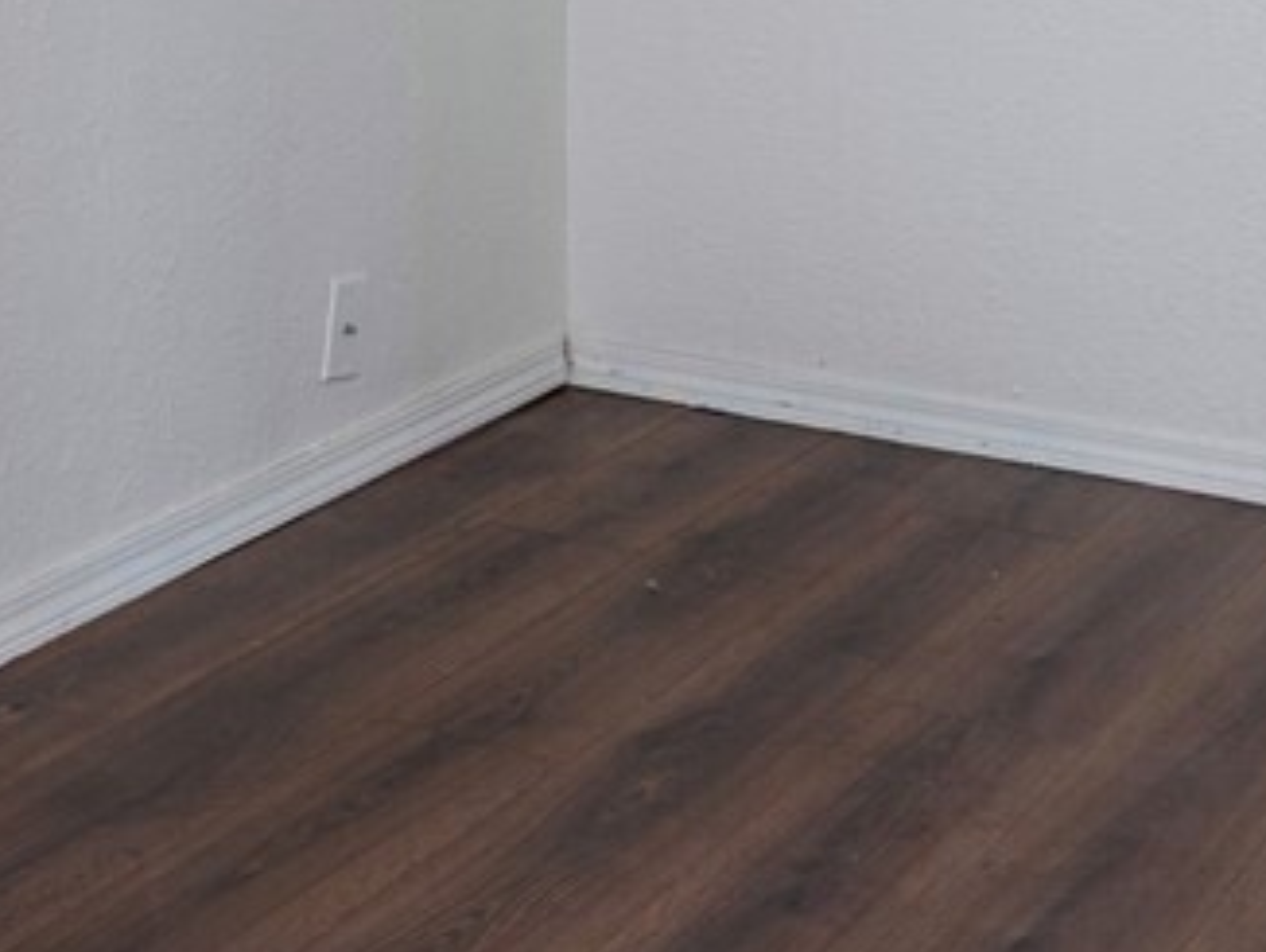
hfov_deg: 24.4
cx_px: 577
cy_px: -441
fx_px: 2928
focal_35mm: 80
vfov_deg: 16.9
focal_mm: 16
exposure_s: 1/30
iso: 200
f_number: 4.5
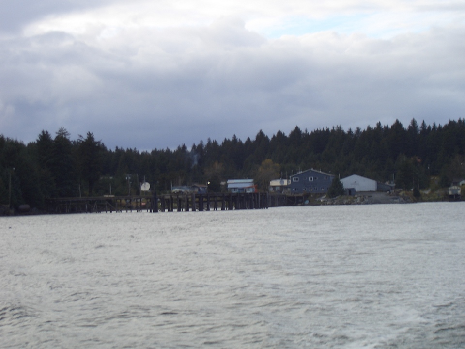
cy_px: 174
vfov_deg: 14.9
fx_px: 1330
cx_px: 232
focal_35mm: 99
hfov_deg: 19.8
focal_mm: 20.3
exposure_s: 1/100
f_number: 4.5
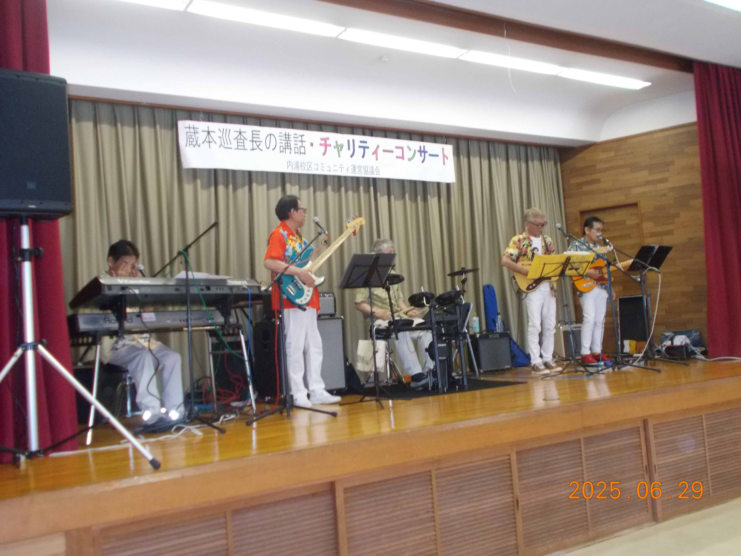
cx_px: 370
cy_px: 278
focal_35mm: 34
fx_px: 728
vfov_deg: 41.8
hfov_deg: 54.0
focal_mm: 6
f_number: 3.6
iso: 400
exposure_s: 1/25
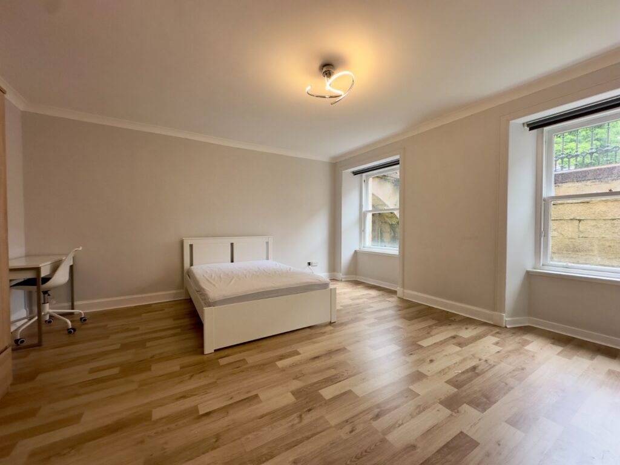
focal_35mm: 14
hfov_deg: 102.1
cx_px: 310
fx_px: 251
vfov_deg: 85.7
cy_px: 232
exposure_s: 1/99
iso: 125
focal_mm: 2.22
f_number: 2.2
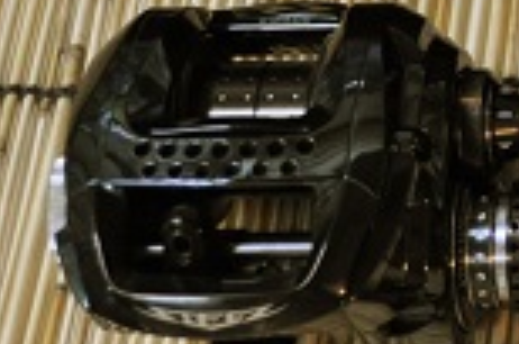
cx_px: 853
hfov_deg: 12.7
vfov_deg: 8.9
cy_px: -88
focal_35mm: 151
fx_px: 2172
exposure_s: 1/50
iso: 800
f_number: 4
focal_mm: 24
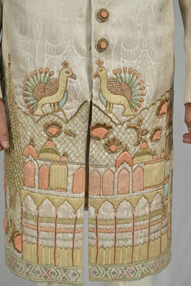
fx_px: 358
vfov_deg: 43.6
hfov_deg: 29.9
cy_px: 143
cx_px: 96
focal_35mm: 45
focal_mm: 45
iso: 500
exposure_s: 1/125
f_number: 5.6
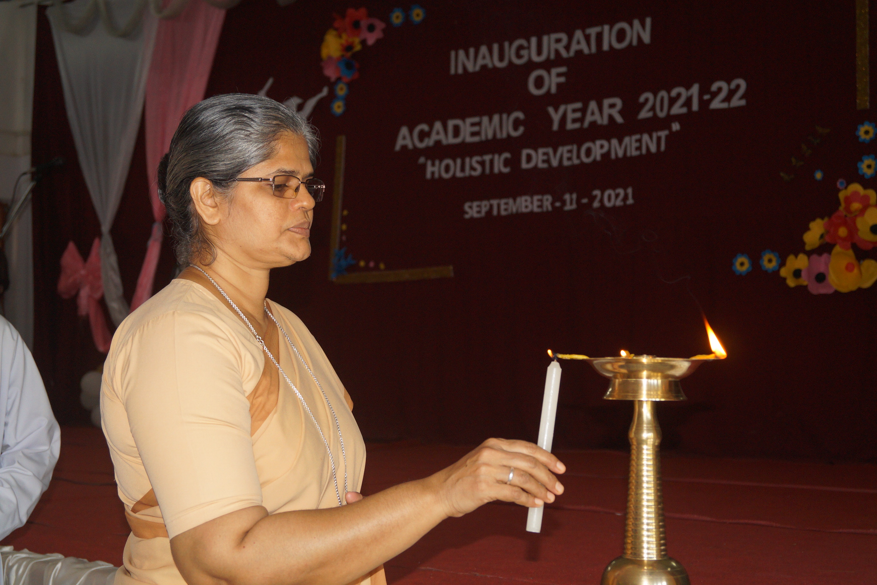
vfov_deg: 25.8
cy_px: 292
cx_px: 438
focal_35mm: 52
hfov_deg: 37.9
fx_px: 1279
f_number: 5
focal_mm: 35
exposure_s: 1/125
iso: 800
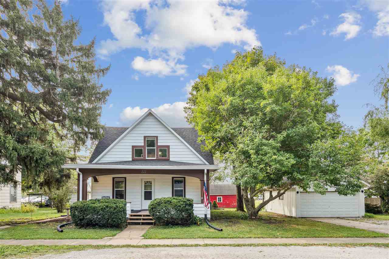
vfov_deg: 64.5
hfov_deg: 86.9
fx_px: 205
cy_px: 130
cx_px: 194
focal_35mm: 19
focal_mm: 19
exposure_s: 1/250
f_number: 9
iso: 400
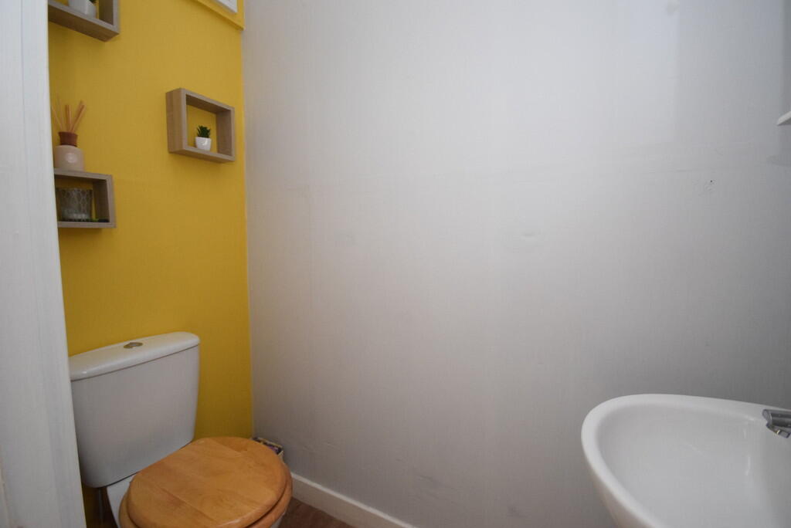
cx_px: 396
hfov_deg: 100.4
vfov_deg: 77.4
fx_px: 330
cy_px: 264
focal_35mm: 15
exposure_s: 1/60
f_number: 4
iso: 3200
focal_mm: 10
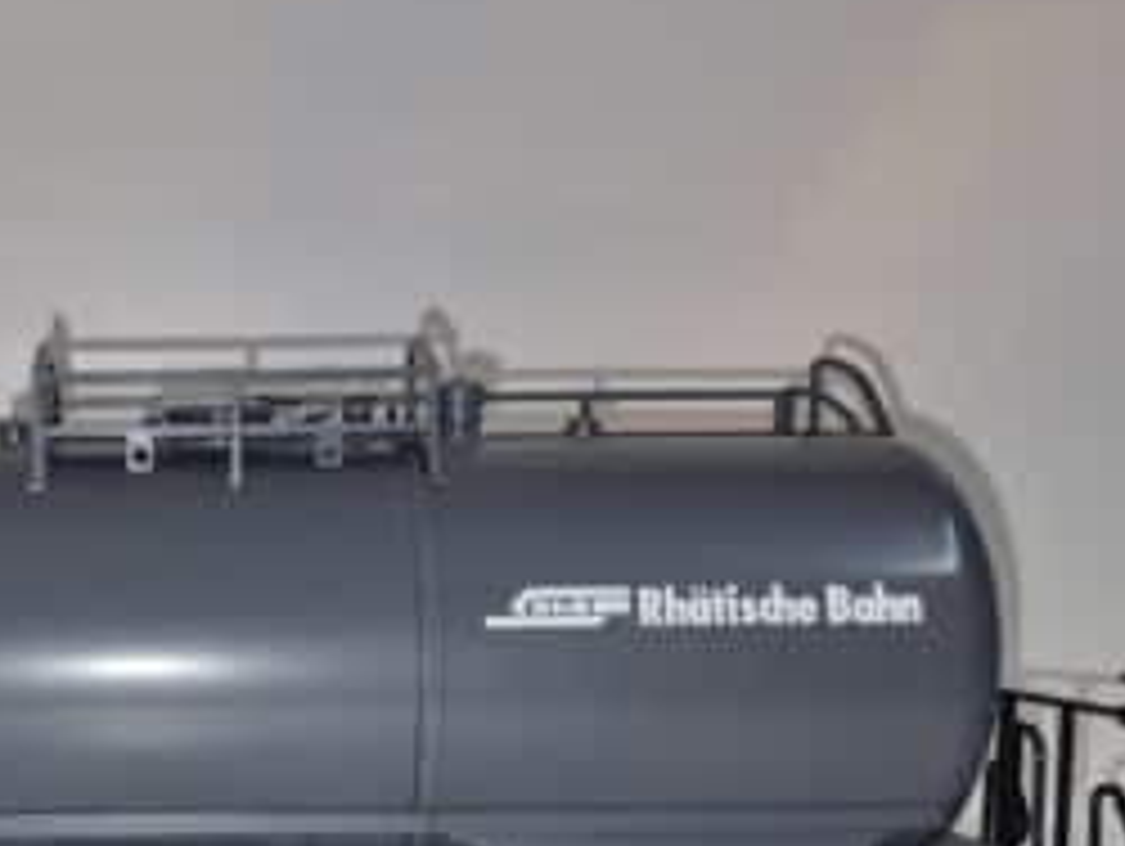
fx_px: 1561
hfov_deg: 37.7
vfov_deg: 29.5
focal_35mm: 48
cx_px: 171
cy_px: 704
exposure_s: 1/100
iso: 160
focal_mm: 6.7
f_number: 1.8
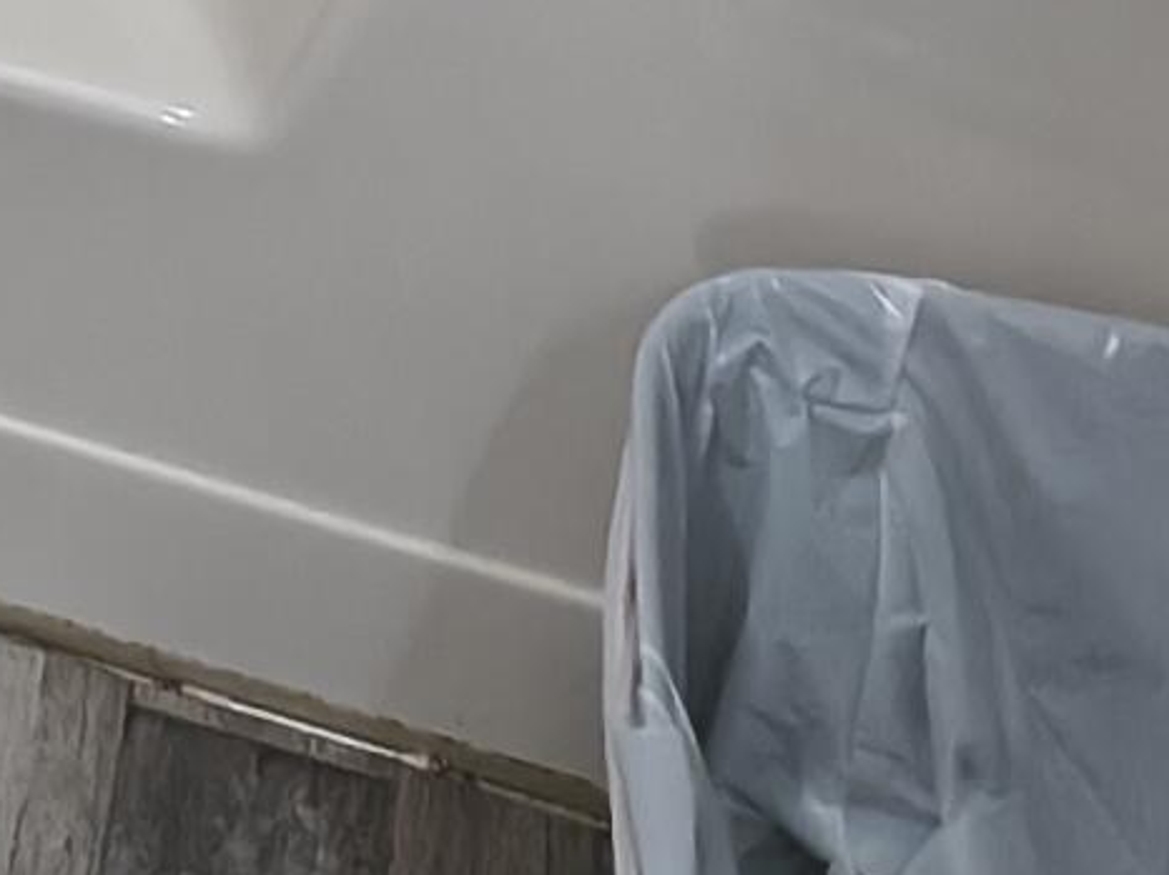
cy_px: -1815
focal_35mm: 161
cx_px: -1688
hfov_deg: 10.5
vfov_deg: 7.9
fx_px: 5434
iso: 1465
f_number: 1.7
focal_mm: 4.68
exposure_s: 1/40
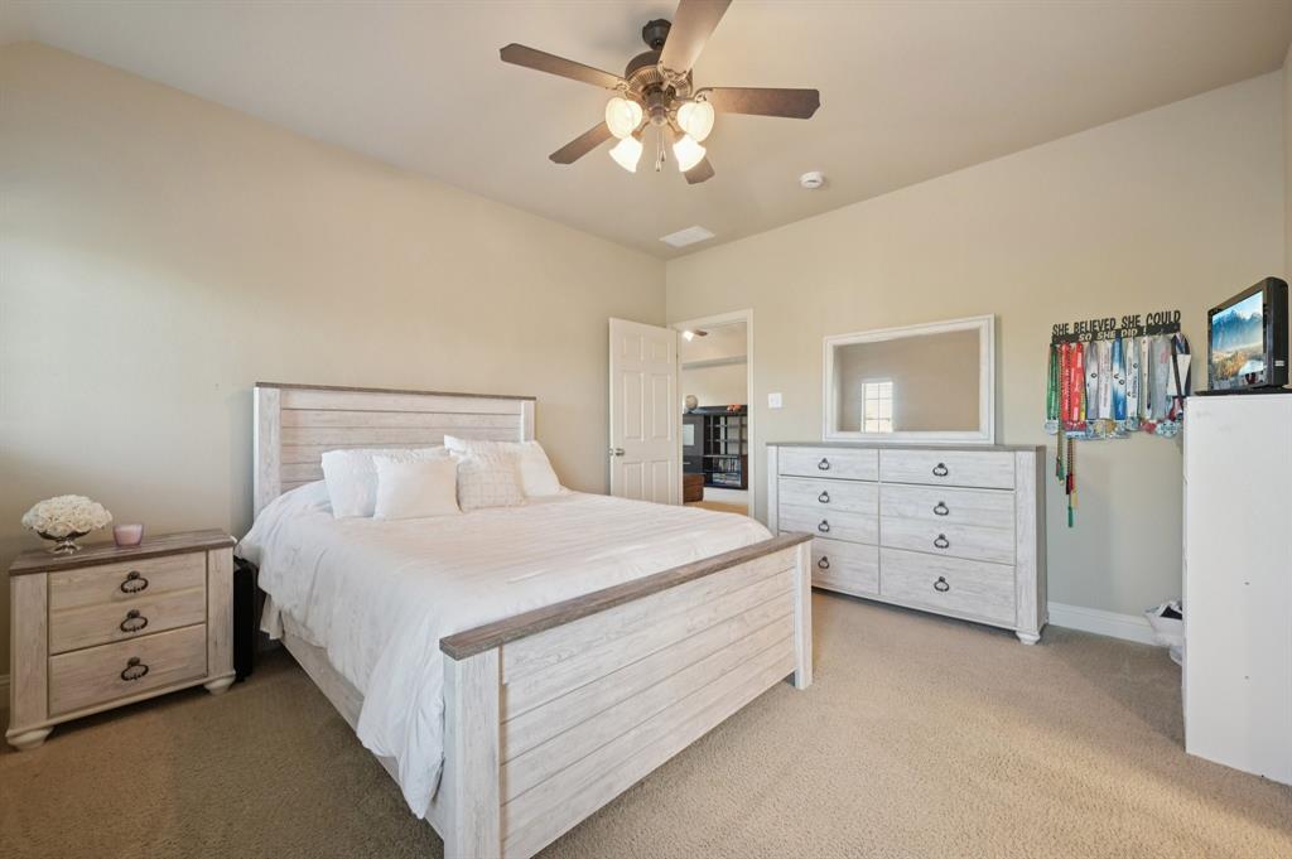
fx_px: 502
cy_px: 430
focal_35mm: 14
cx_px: 646
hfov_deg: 104.3
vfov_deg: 81.1
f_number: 9
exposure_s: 1/5
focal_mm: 14
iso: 250
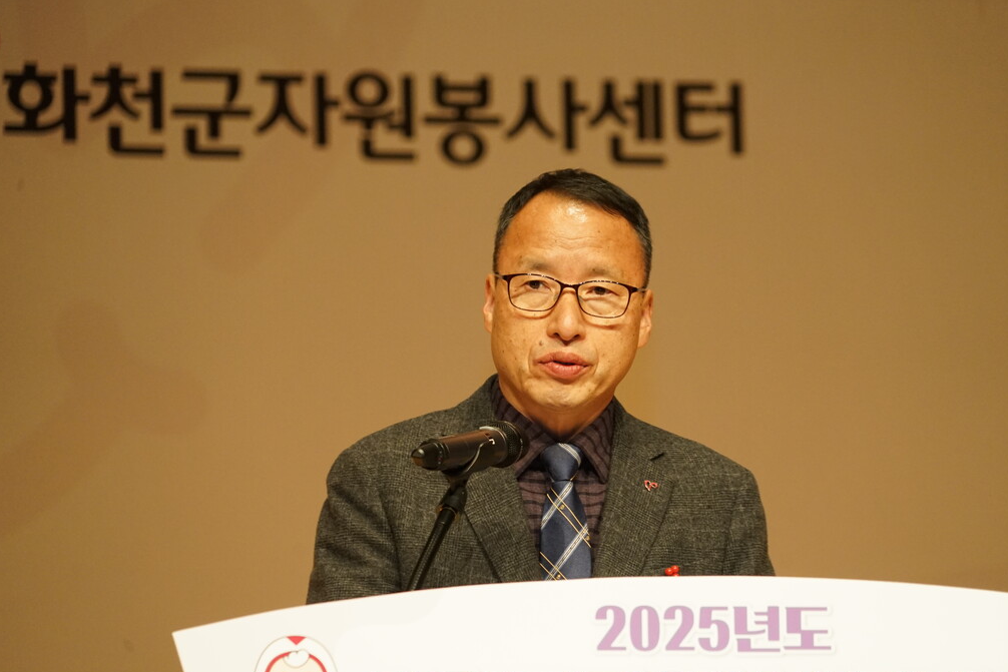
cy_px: 351
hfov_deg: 8.8
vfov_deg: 5.8
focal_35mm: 235
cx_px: 535
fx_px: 6580
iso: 2000
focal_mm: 219
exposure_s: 1/80
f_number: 6.3
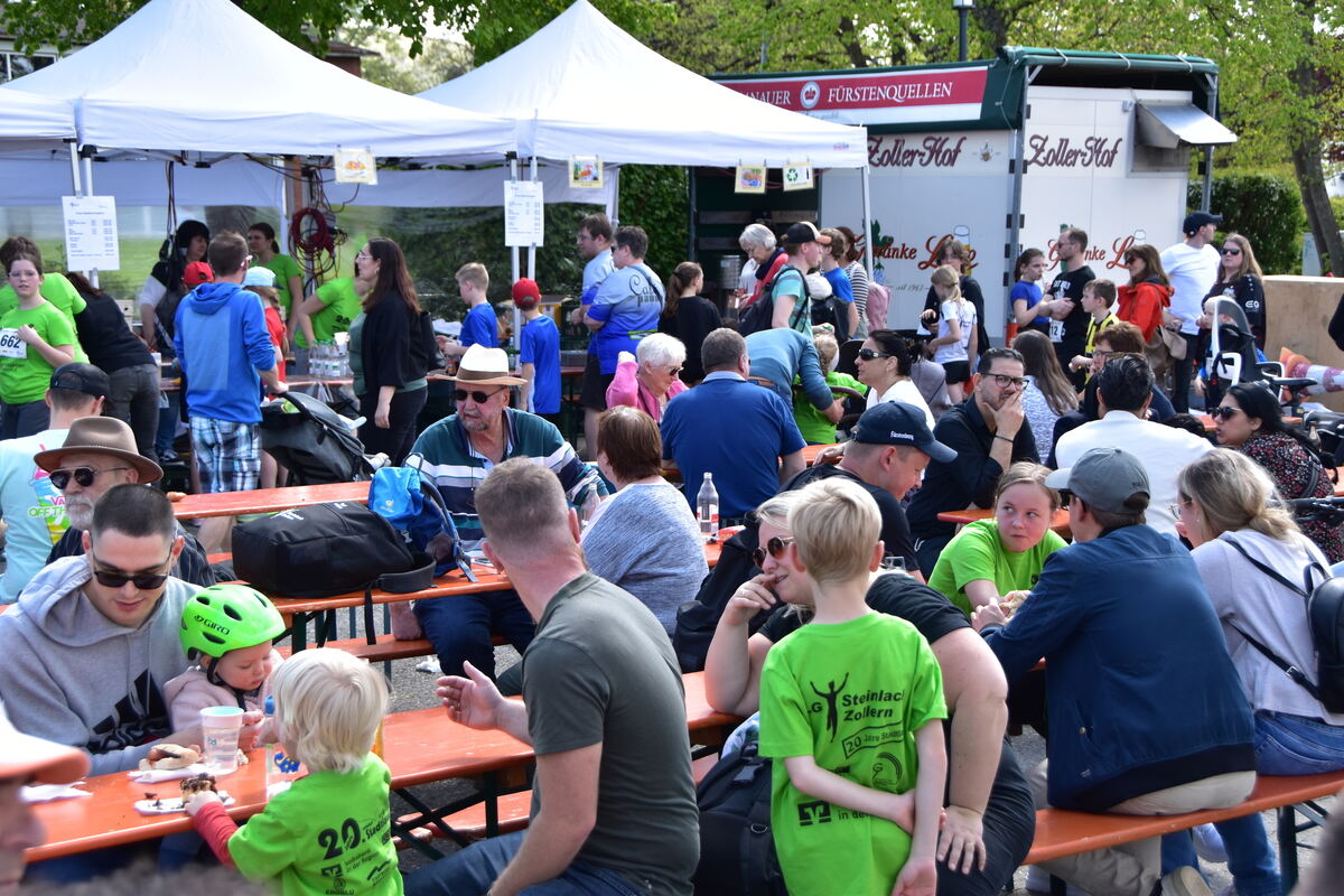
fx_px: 2464
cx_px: 672
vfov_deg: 20.6
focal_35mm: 66
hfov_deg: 30.5
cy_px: 448
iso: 400
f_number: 5.6
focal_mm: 44
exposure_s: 1/320
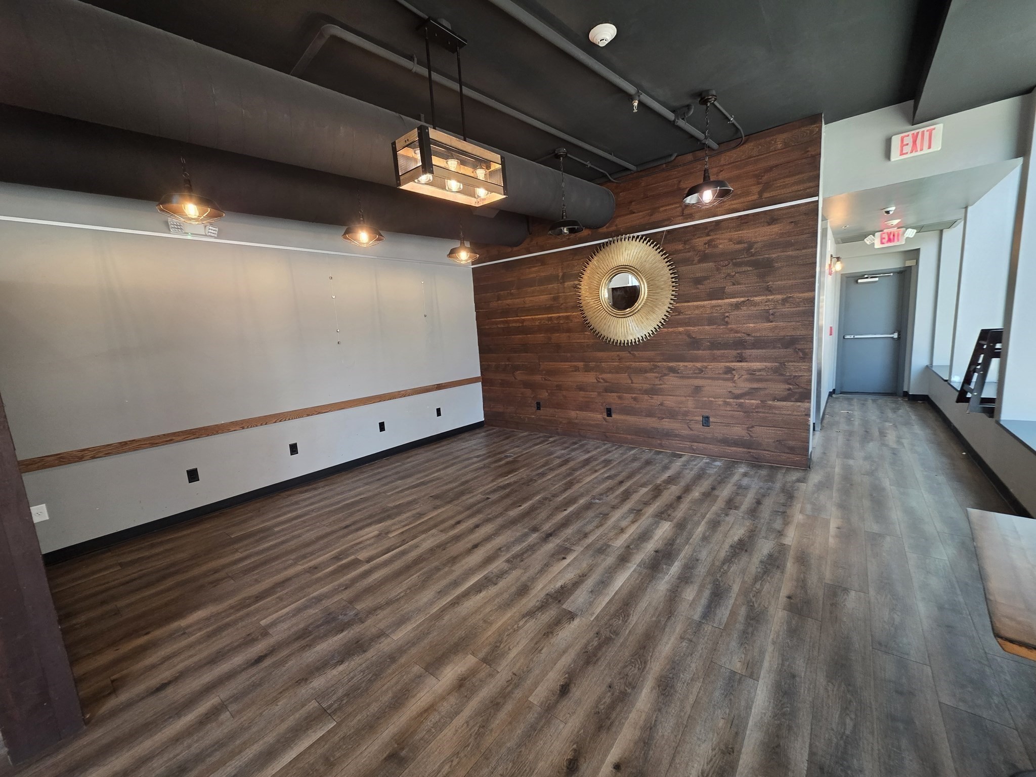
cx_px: 518
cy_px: 388
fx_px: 389
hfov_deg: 106.2
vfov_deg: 89.9
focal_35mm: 13
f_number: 1.9
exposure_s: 1/60
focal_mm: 2.2
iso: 250
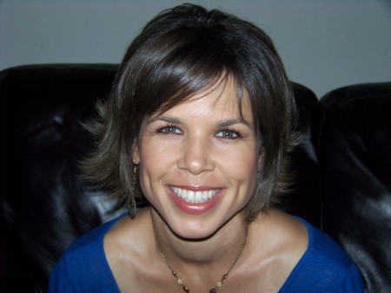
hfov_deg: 35.0
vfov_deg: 26.5
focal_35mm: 55
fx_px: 621
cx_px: 196
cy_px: 146
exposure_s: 1/125
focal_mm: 9.36
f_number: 3.2
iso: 64
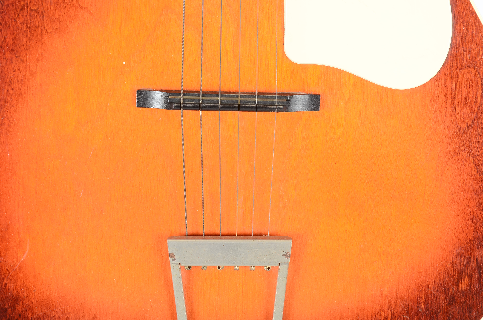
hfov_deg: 24.7
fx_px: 1105
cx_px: 242
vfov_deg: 16.5
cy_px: 160
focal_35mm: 82
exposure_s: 1/60
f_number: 10
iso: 320
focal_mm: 55
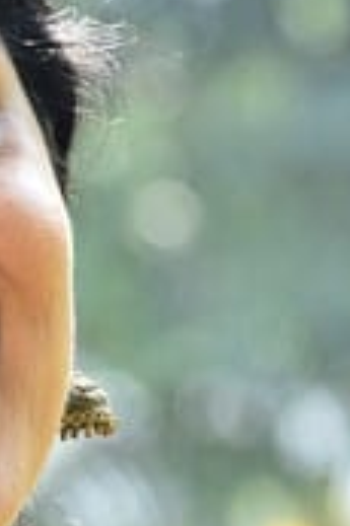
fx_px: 8533
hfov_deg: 2.3
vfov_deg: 3.5
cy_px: 924
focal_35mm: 584
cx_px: -61
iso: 320
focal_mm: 105
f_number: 4
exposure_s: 1/160
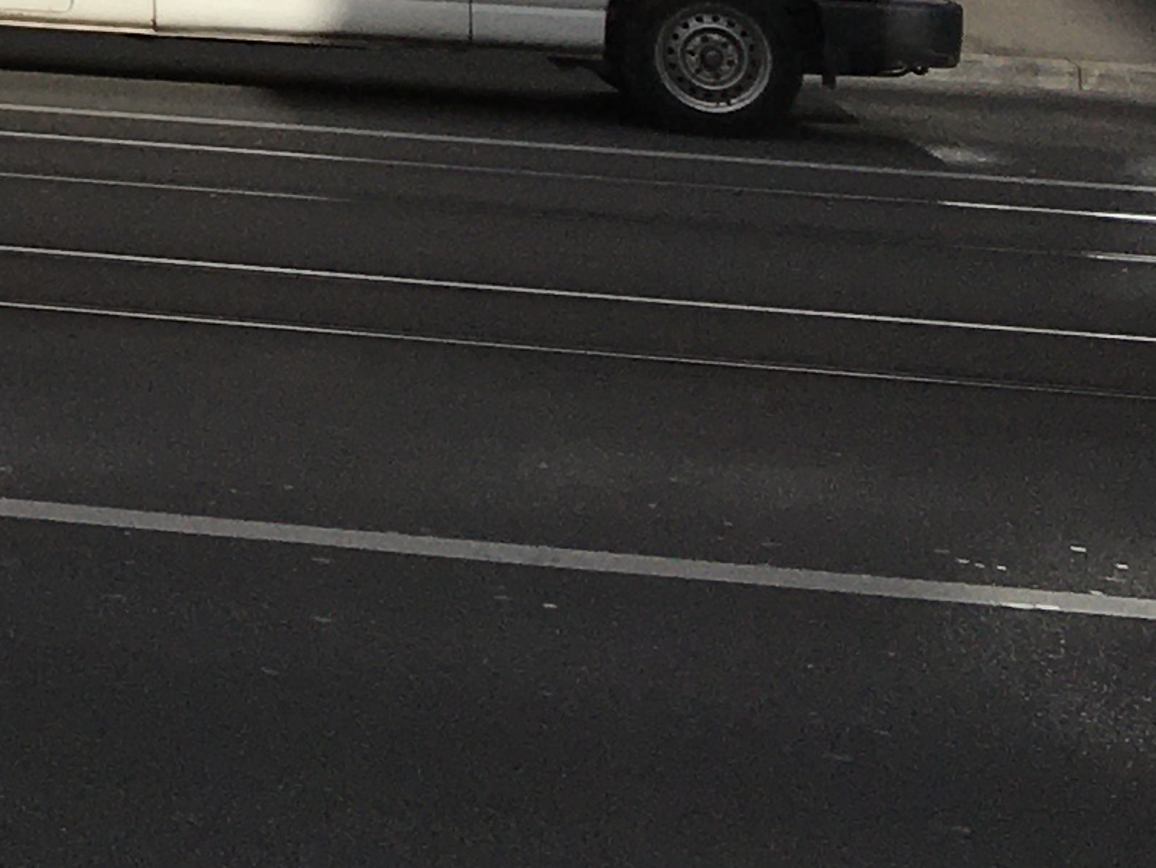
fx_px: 4876
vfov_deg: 9.5
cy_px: -882
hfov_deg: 11.7
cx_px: -1347
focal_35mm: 146
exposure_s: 1/2959
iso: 25
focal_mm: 4.15
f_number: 2.2
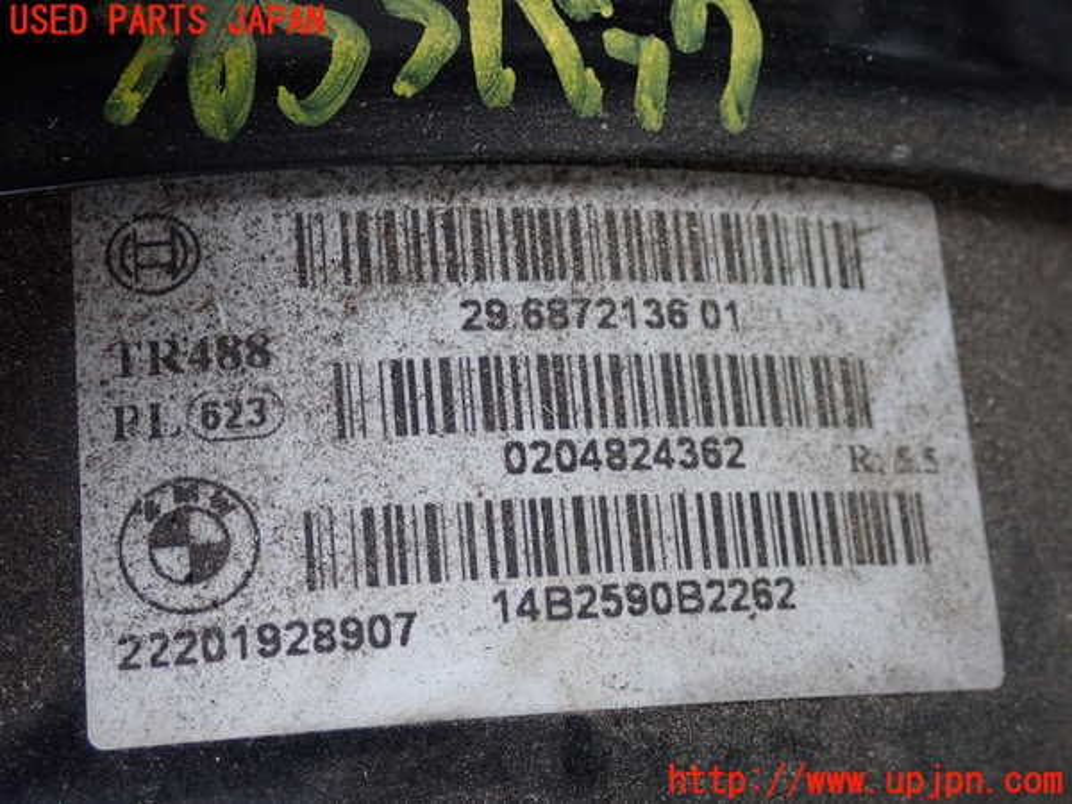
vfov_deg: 25.2
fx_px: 1796
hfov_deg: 33.2
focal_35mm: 58
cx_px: 536
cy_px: 402
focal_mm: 10.35
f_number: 3.5
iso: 800
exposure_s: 1/125
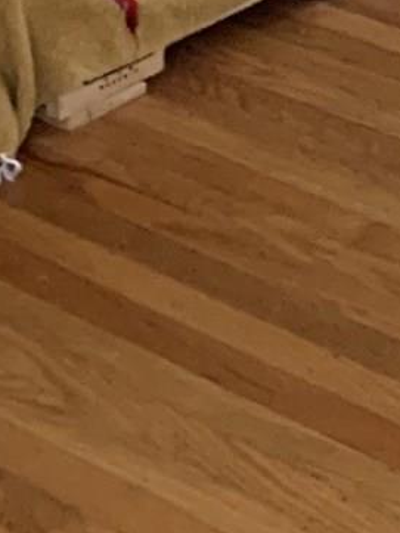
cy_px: -645
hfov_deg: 8.0
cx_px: 1095
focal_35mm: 166
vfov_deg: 10.6
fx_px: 2556
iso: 250
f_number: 1.8
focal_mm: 4.25
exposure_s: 1/60
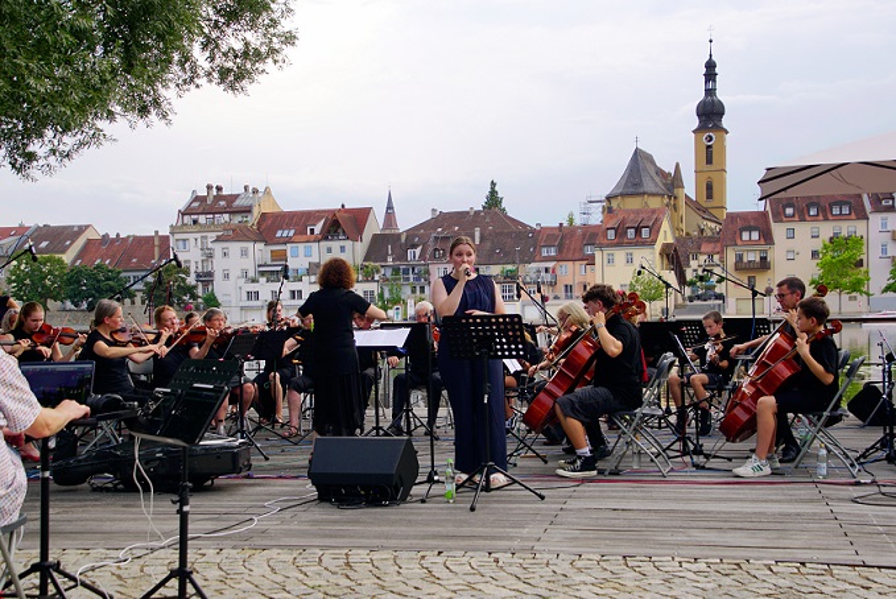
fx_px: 1308
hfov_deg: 37.8
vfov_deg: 25.8
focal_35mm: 52
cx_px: 448
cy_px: 300
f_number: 5
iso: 100
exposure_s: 1/100
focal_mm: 35
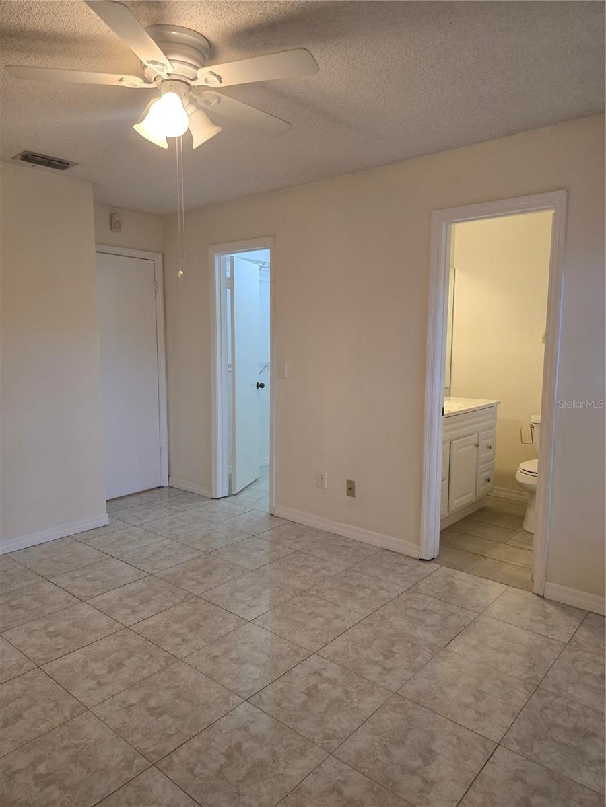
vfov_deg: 73.9
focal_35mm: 23
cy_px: 404
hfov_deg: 58.9
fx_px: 537
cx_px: 303
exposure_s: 1/120
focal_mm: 6.3
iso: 320
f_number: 1.7
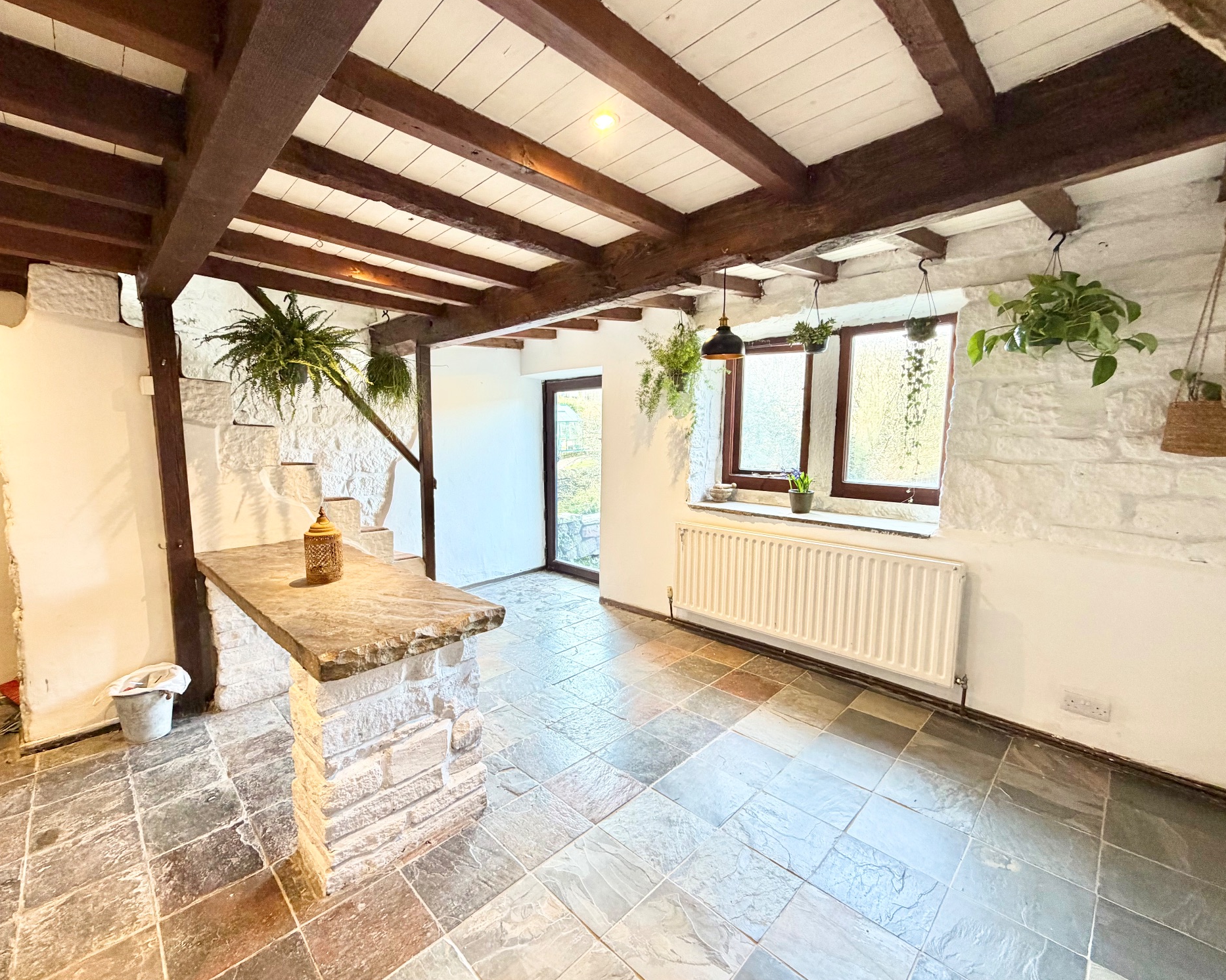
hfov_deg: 96.5
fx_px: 544
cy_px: 485
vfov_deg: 84.0
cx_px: 556
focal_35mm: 15
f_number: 2.2
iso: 200
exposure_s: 1/50
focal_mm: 2.22
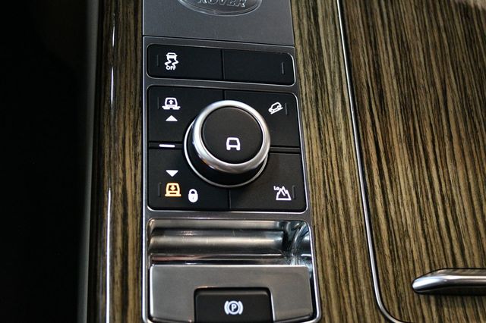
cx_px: 243
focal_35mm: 51
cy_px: 162
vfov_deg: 26.5
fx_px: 688
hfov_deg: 38.9
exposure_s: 1/60
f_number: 5
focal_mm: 34
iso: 4500
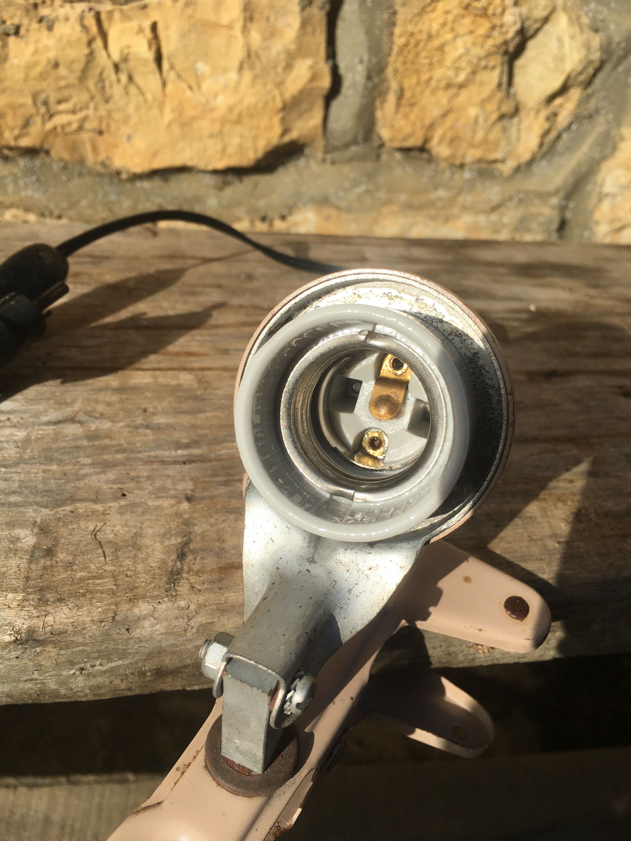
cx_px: 316
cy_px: 420
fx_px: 705
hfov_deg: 48.2
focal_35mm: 29
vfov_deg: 61.7
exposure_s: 1/2331
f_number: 2.2
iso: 25
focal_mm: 4.15
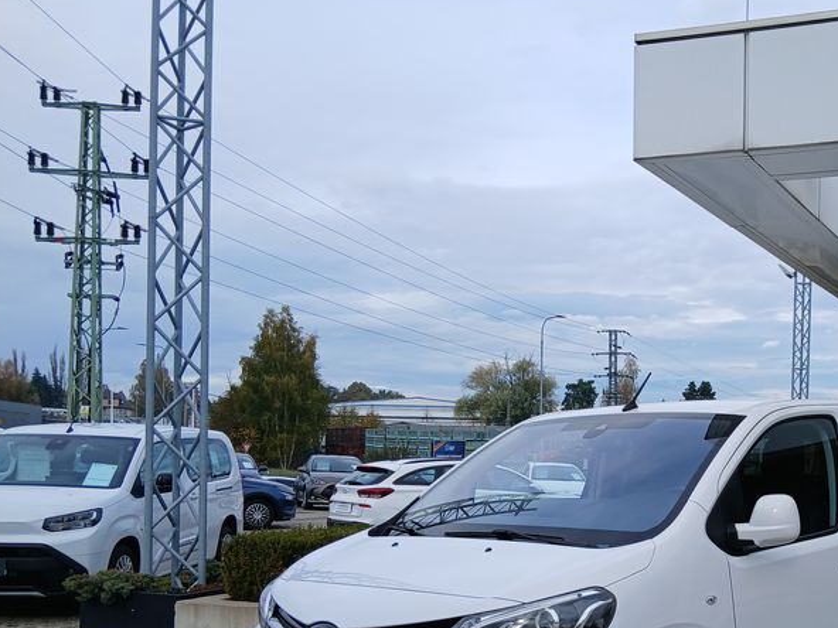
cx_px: 709
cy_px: 460
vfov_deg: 31.7
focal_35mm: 45
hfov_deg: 39.8
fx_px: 1089
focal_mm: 3.98
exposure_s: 1/357
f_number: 1.8
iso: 20
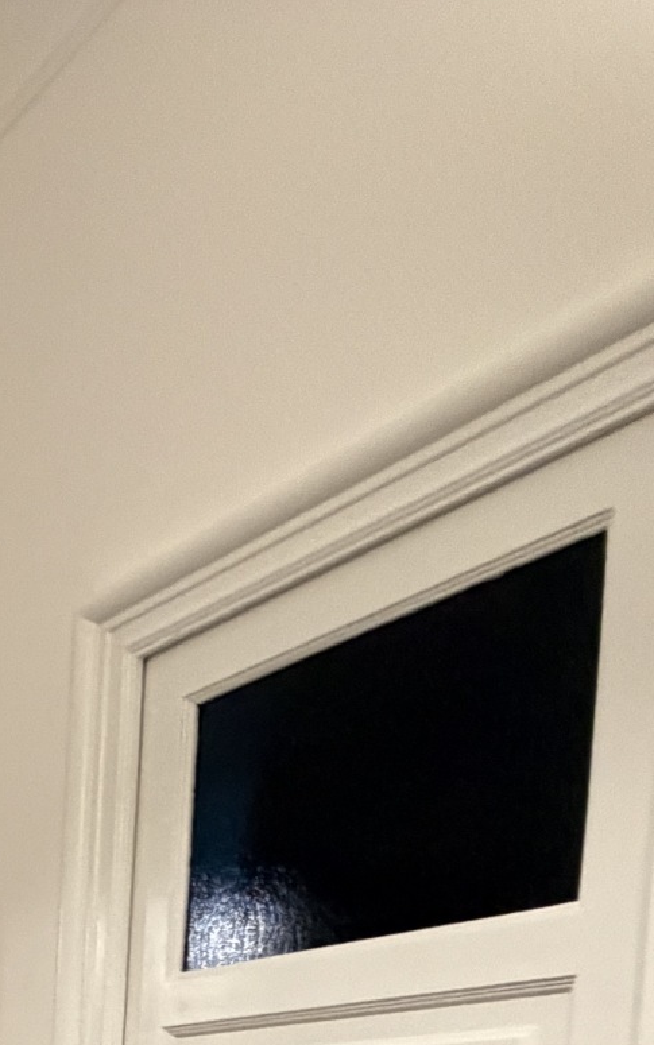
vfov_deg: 32.7
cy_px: 1293
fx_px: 1396
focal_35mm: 49
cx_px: -619
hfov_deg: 18.4
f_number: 2.2
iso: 640
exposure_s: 1/50
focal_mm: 2.22
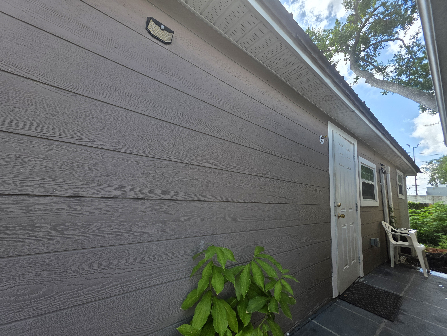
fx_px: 168
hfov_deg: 106.2
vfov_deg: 89.9
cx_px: 224
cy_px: 168
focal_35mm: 13
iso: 40
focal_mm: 2.2
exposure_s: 1/607
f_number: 1.9
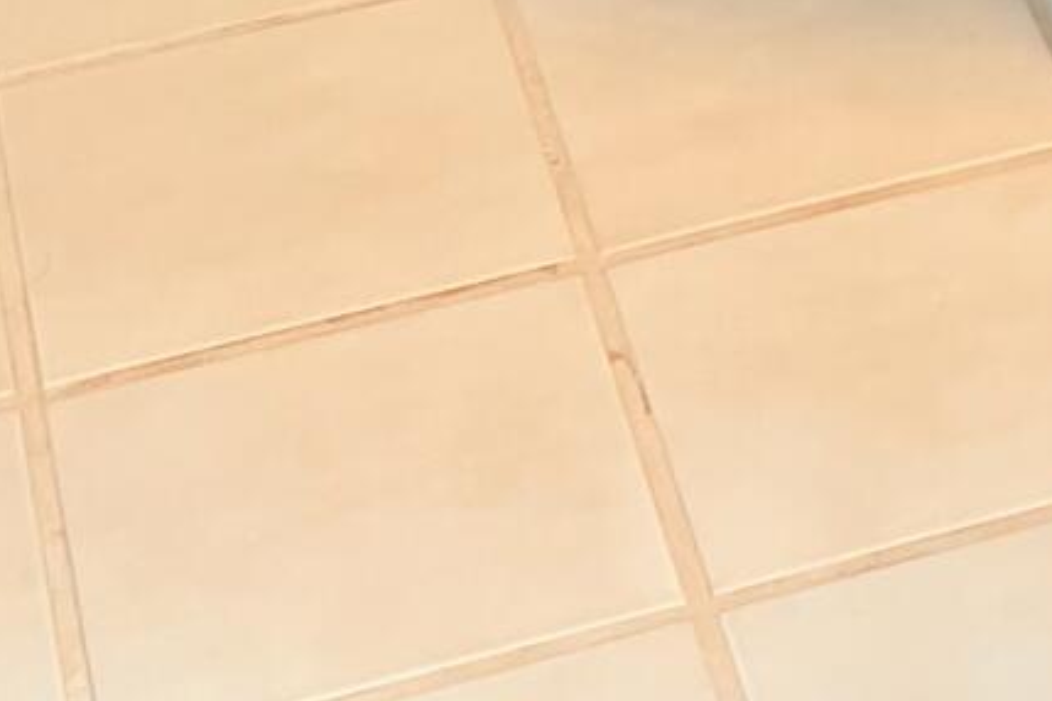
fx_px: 5523
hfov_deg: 10.2
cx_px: 1940
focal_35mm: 189
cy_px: -1990
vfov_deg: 6.2
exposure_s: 1/60
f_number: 1.6
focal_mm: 5.96
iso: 160
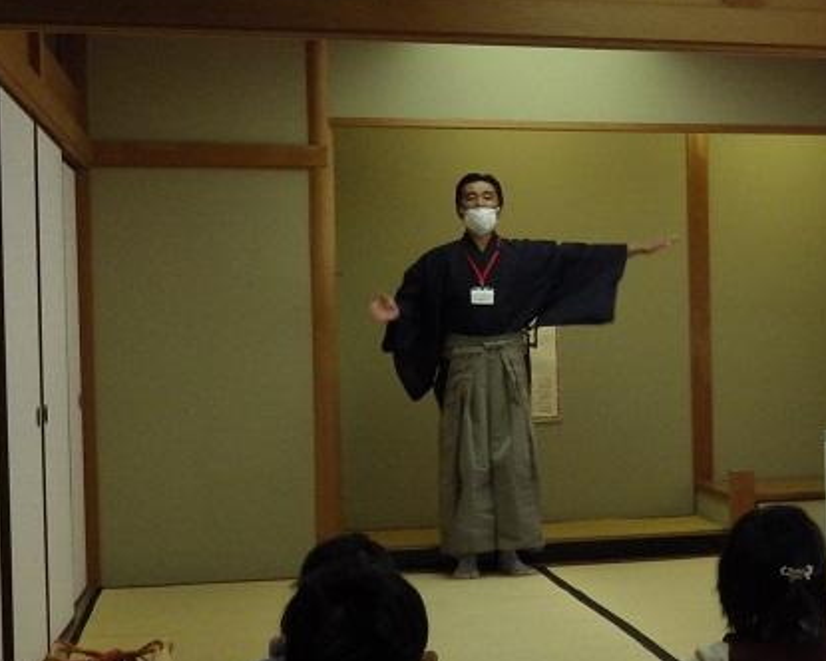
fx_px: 1956
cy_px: 402
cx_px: 922
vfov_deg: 19.2
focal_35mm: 80
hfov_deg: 22.4
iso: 320
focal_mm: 6.2
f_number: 3.4
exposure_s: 1/50
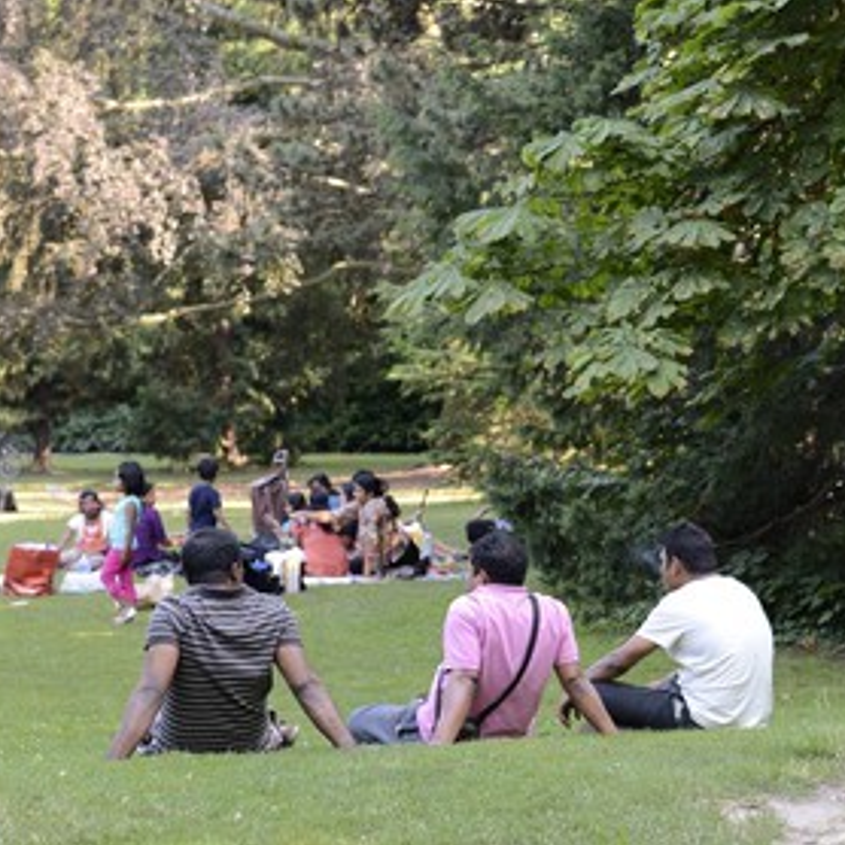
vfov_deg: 19.3
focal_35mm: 90
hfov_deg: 19.2
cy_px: 422
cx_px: 629
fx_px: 2486
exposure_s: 1/125
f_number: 4.5
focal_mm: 70
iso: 400
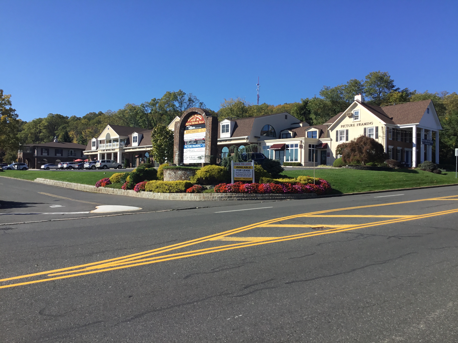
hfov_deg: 58.4
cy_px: 172
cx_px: 229
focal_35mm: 31
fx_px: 410
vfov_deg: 45.4
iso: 25
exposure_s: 1/959
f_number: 2.4
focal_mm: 3.3
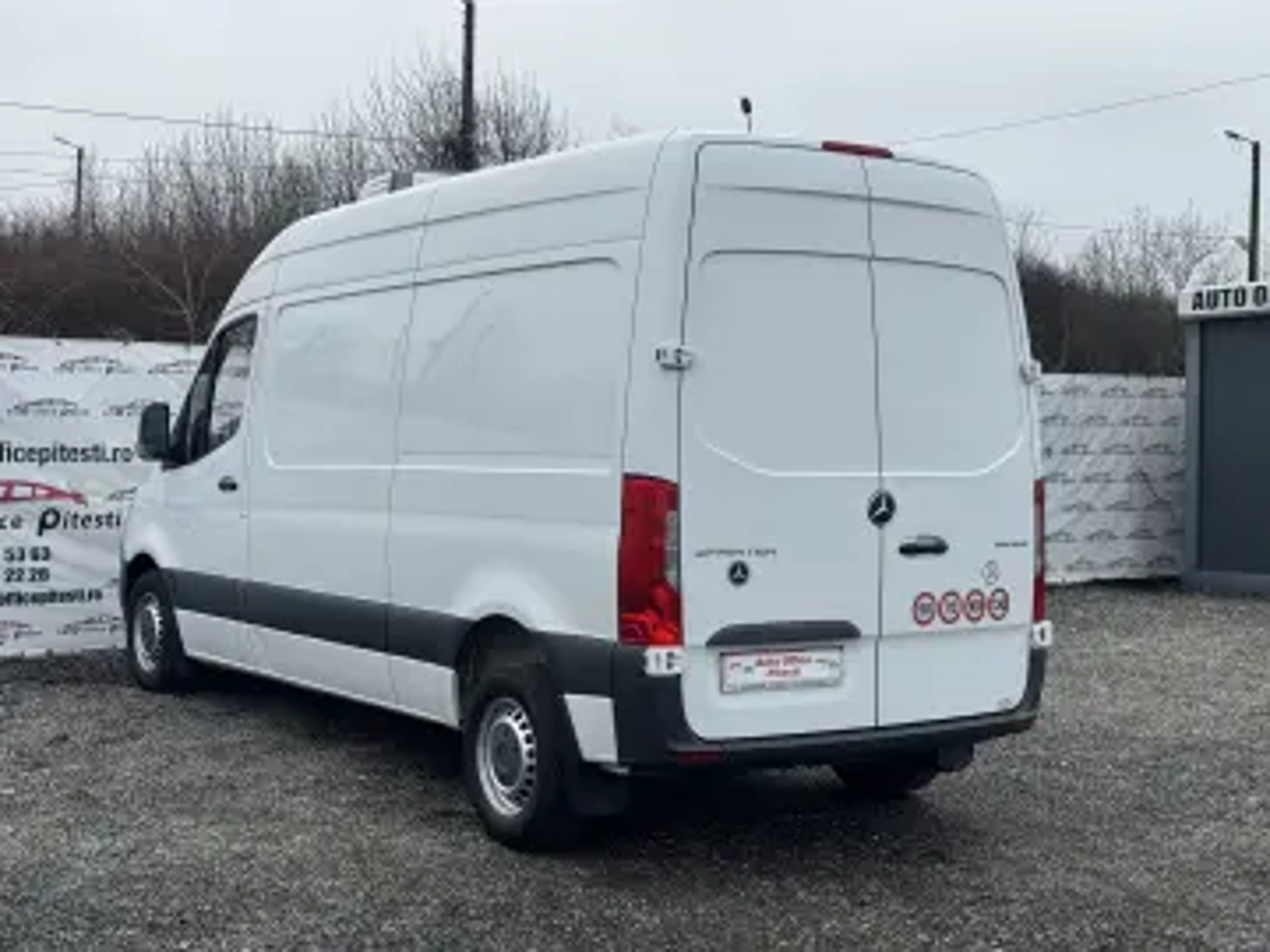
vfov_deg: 30.3
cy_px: 476
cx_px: 635
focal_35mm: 48
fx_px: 1761
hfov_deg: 39.7
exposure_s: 1/1770
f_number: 1.78
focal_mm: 6.76
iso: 64
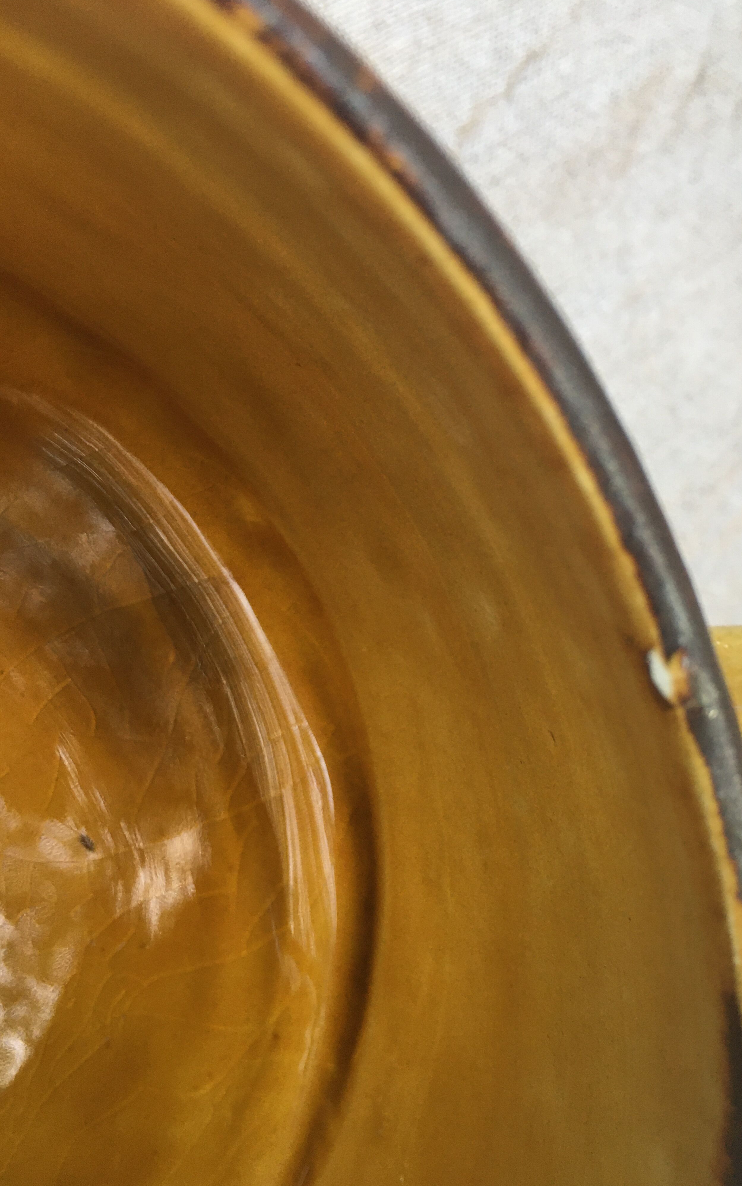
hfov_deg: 40.4
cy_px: 594
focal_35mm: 31
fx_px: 1003
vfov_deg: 61.2
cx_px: 444
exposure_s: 1/33
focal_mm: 4.15
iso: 125
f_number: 2.2
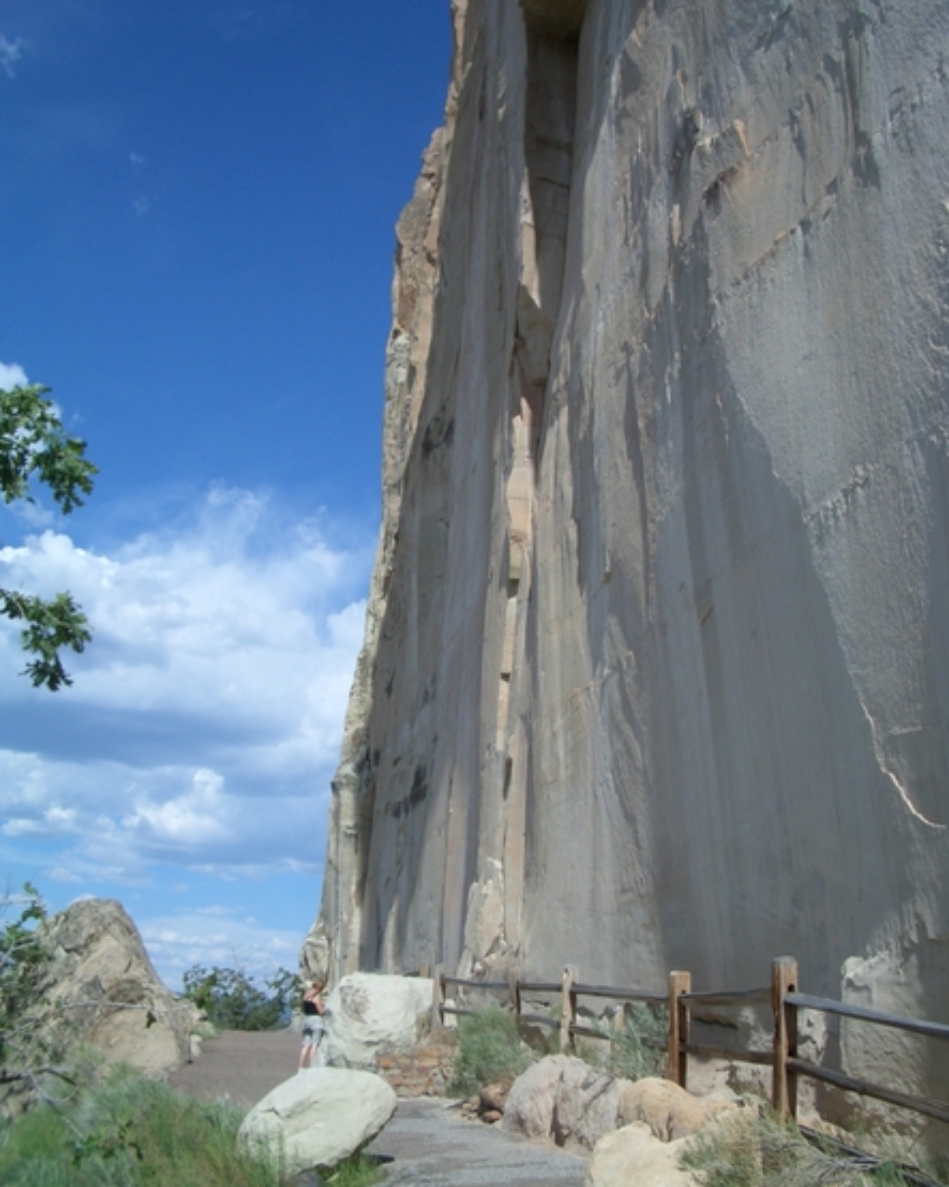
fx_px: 1299
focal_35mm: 37
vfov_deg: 49.1
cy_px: 619
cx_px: 469
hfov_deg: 40.1
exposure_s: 1/800
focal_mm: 5.8
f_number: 4.3
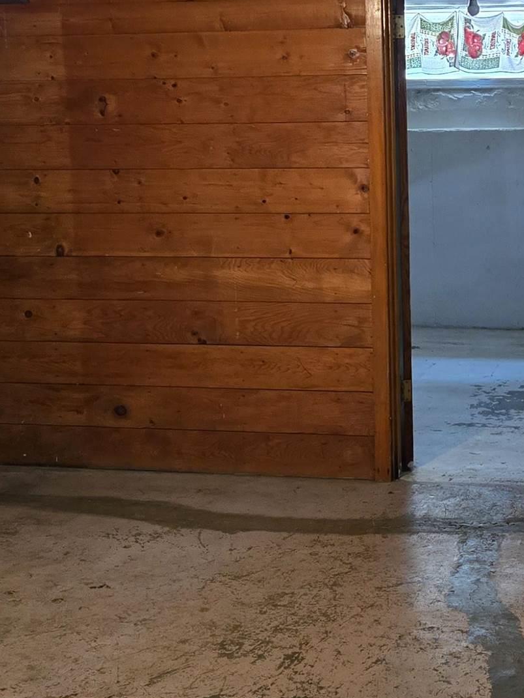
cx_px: 438
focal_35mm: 66
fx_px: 1332
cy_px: 248
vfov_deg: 29.2
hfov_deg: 21.9
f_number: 1.8
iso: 640
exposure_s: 1/60
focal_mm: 5.4
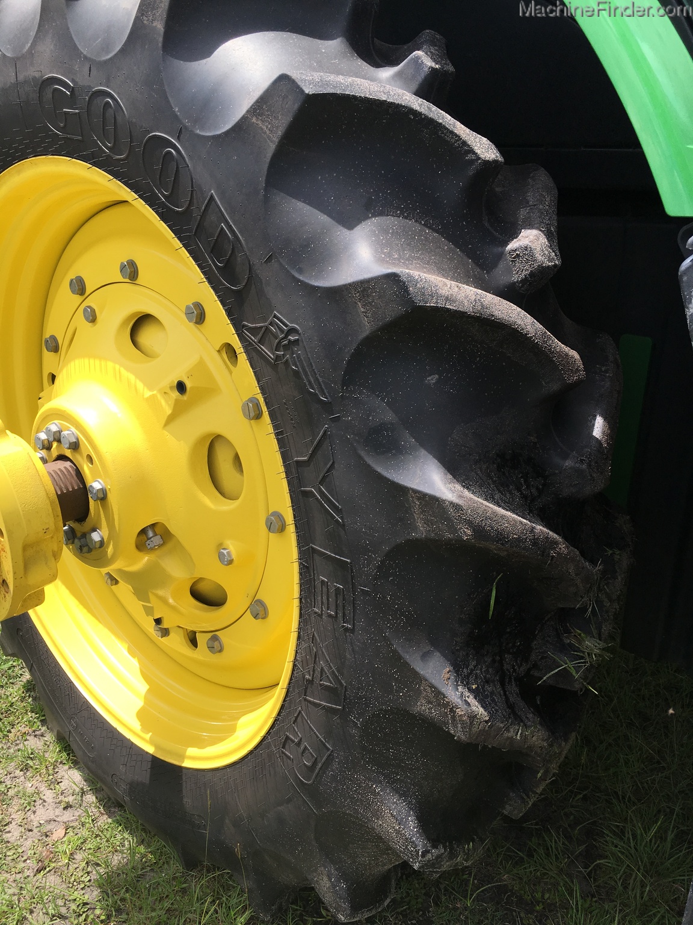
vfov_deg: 61.7
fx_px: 774
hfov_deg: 48.2
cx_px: 346
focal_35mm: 29
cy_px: 462
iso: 25
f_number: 2.2
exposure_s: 1/845
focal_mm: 4.15
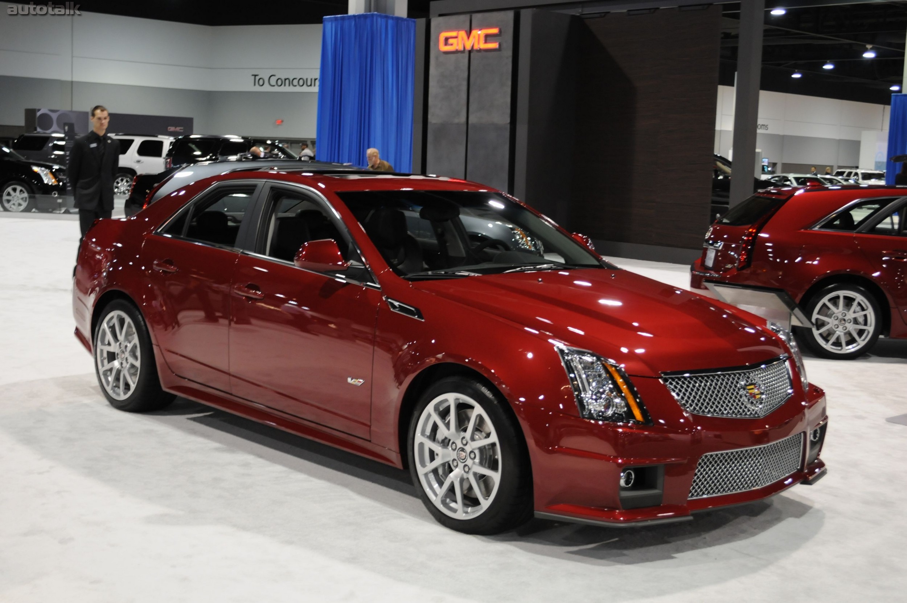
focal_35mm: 48
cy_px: 302
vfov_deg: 28.0
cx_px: 454
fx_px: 1208
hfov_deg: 41.2
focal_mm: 32
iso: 800
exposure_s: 1/30
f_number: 4.8
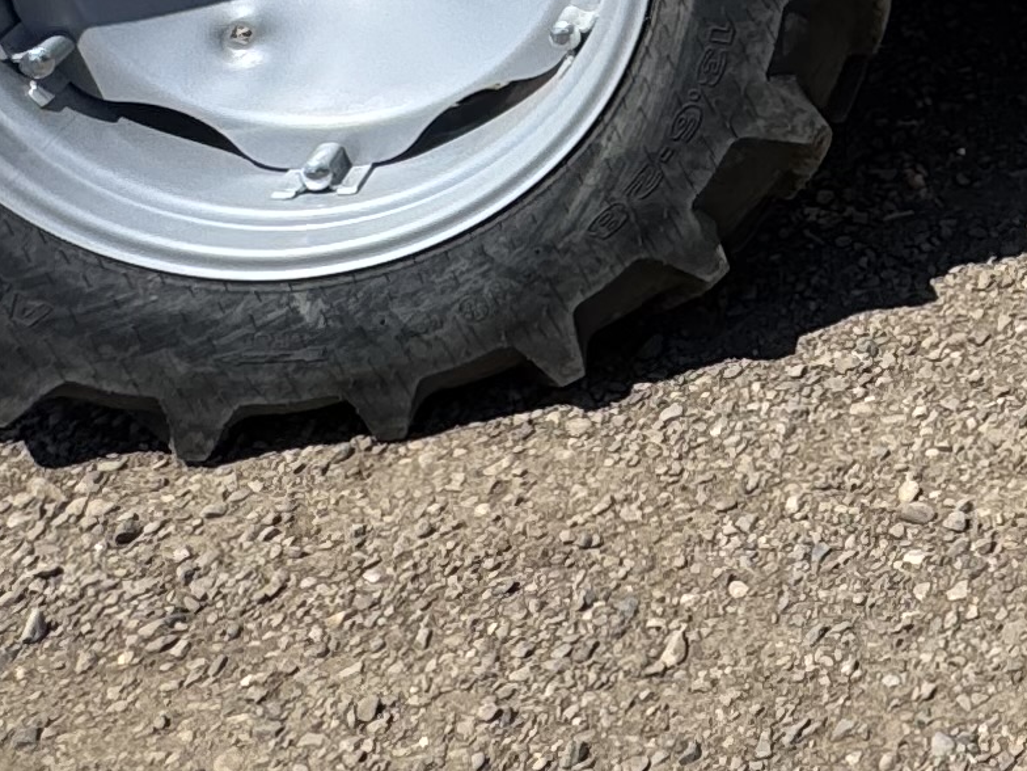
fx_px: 2136
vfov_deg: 17.4
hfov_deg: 21.8
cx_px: 1606
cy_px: -535
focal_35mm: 72
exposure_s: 1/1748
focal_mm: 2.22
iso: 40
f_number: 2.2
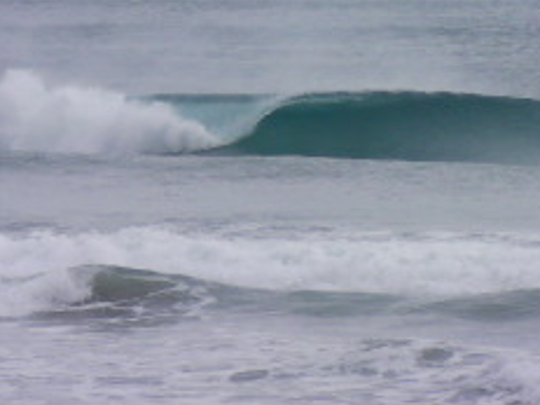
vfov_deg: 3.0
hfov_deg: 4.0
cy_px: 73
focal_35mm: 498
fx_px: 7765
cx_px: 388
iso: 50
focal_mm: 30.2
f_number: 4.7
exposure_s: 1/324
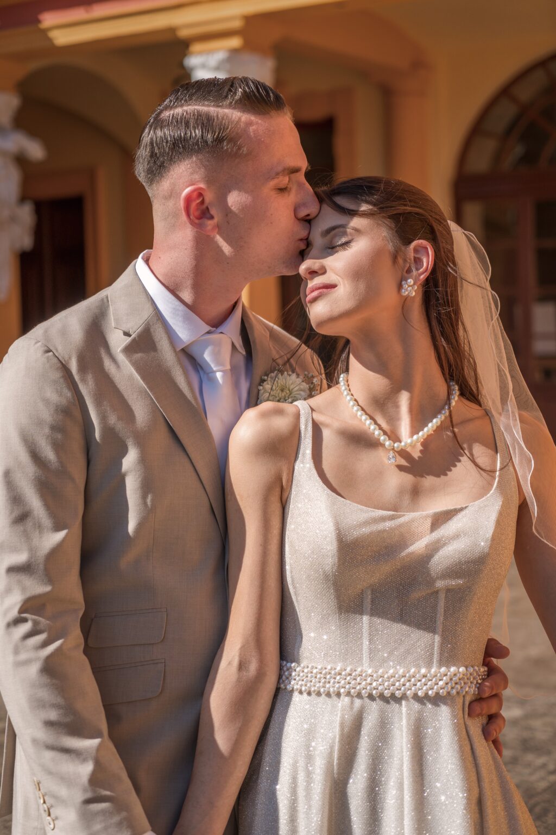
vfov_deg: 31.9
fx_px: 1459
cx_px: 278
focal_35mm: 63
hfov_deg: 21.6
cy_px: 418
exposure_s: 1/2500
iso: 200
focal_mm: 63
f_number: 4
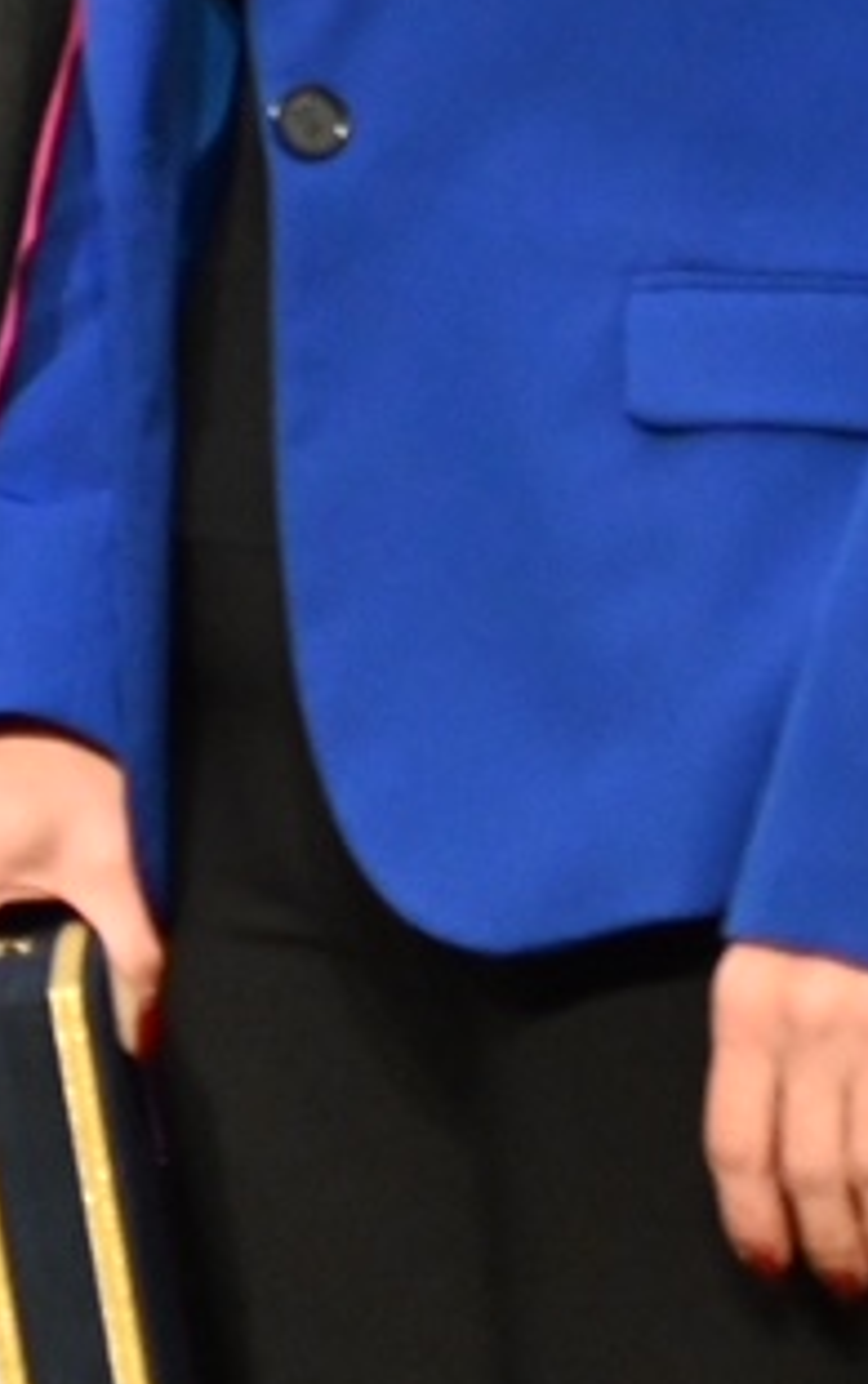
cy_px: -401
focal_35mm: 473
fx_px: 17861
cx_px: -3107
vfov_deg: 4.4
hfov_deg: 2.7
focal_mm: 70
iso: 2000
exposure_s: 1/200
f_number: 2.8
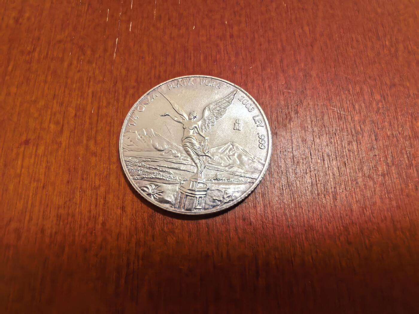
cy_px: 157
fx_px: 291
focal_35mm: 24
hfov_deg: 71.6
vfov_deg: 56.8
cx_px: 210
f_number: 2.2
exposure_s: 1/33.3
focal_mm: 1.68
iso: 200
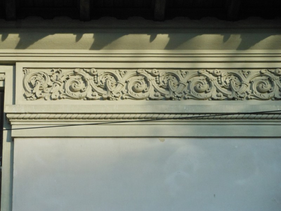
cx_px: 140
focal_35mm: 146
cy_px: 106
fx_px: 1185
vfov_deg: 10.2
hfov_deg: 13.5
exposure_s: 1/500
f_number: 5.2
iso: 400
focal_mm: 26.1
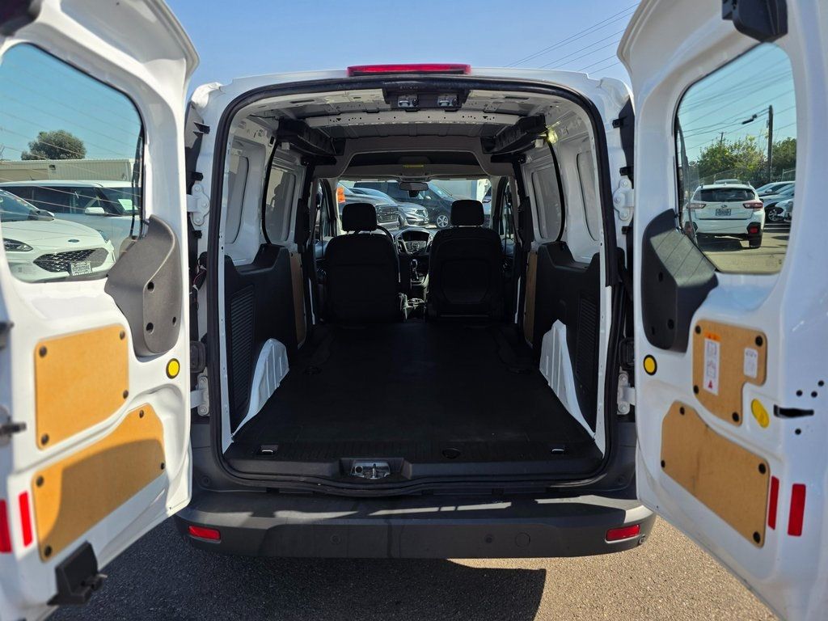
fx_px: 550
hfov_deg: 73.9
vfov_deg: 58.9
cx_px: 414
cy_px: 310
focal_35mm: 23
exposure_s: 1/4766
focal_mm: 6.3
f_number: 1.7
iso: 80
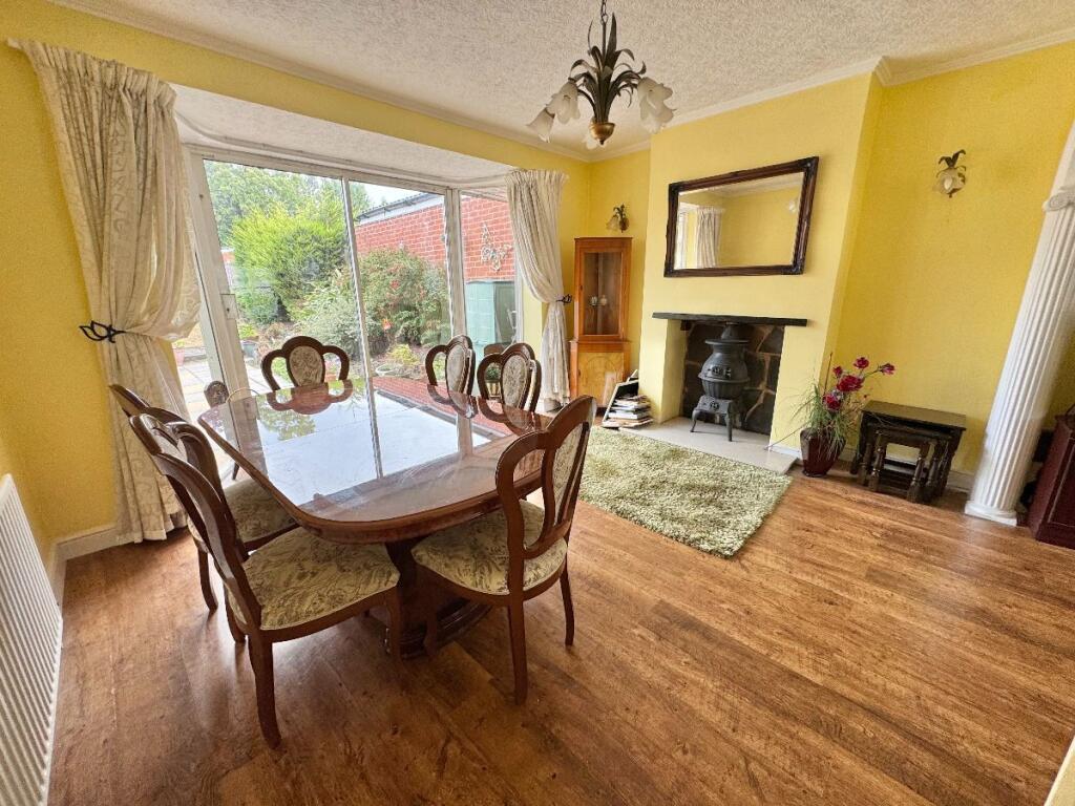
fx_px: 435
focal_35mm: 14
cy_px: 403
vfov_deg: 85.7
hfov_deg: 102.1
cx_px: 538
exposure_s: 1/99
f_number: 2.2
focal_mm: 2.22
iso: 64
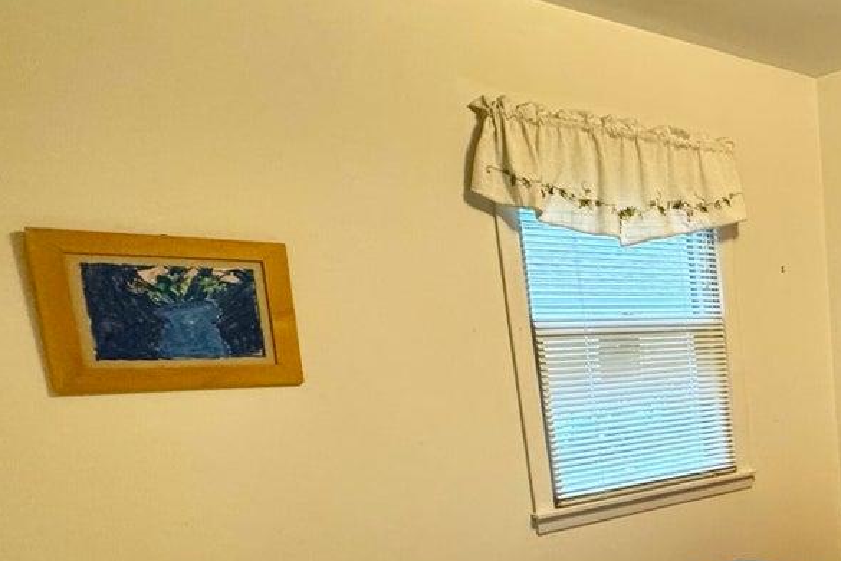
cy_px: 459
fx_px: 794
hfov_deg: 41.1
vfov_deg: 37.3
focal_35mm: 34
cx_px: 978
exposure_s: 1/120
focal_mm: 2.22
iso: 250
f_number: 2.2
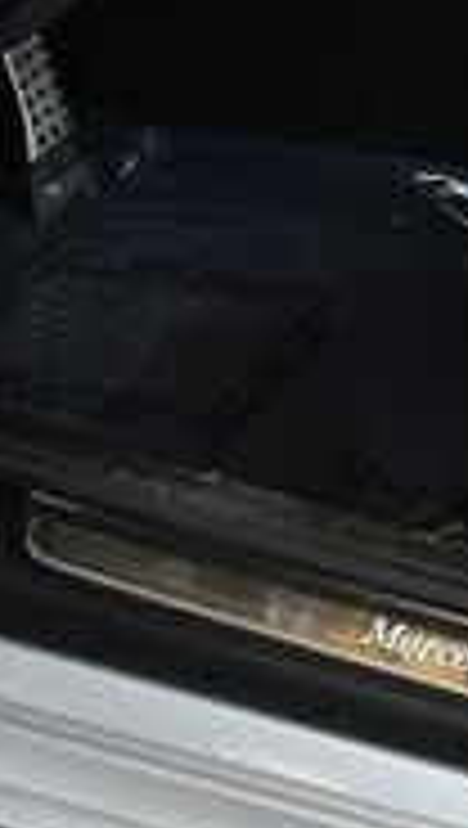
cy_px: -63
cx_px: 896
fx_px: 2879
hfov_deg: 8.8
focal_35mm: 131
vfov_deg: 15.9
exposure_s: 1/250
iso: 400
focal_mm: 18
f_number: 5.6
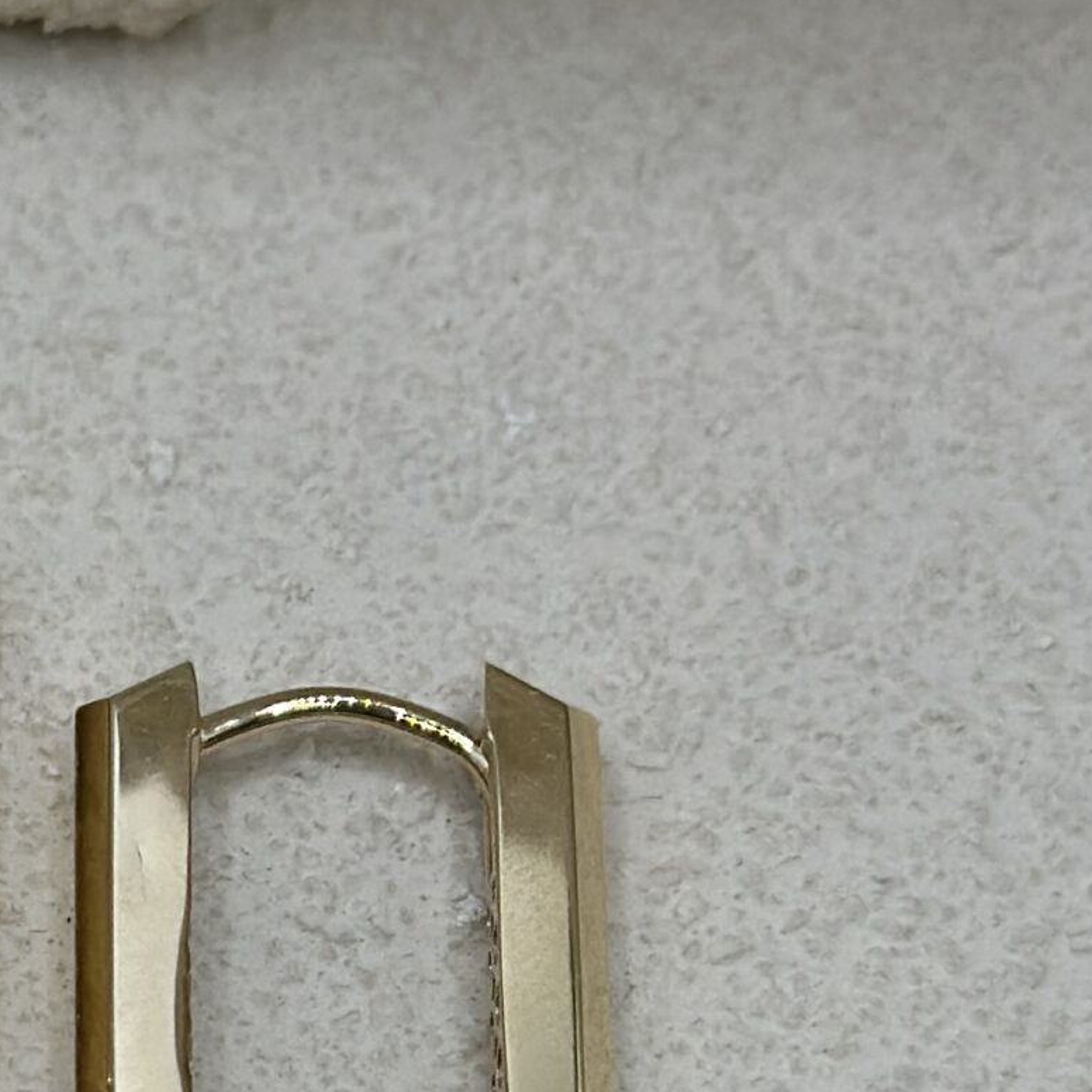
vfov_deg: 12.5
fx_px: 4997
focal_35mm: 140
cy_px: 578
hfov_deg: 12.3
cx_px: 38
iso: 80
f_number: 1.78
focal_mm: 6.86
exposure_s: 1/1227
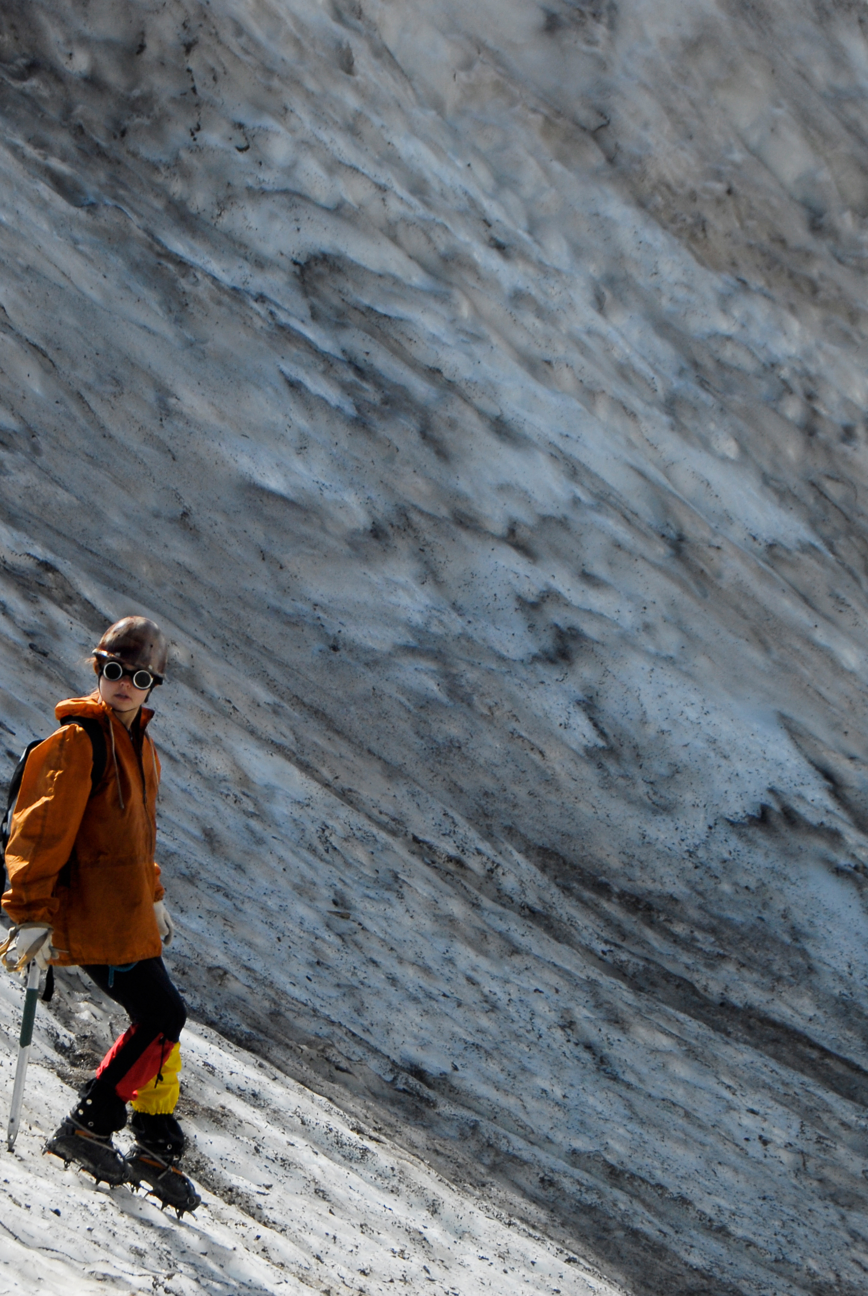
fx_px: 4317
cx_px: 295
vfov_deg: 17.0
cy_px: 883
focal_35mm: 120
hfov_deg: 11.5
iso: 200
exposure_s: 1/160
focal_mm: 55
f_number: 8
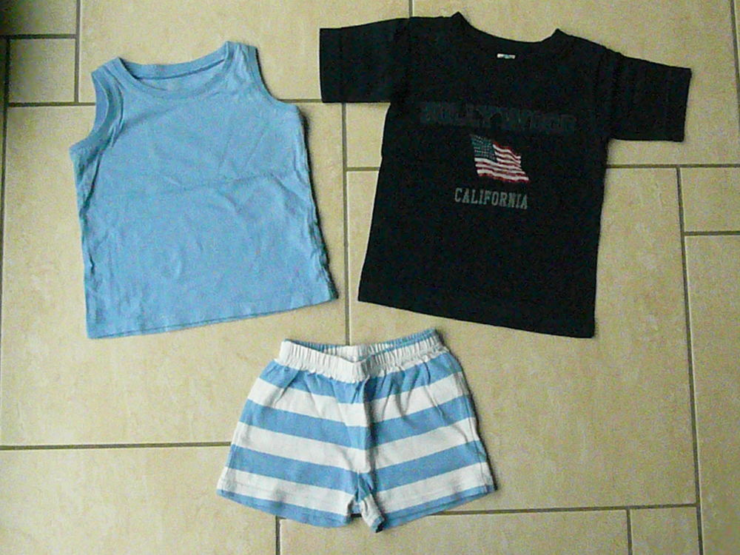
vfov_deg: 31.5
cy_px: 278
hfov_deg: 41.2
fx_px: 983
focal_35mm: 46
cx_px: 370
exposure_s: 1/500
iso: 3200
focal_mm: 7.5
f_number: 10
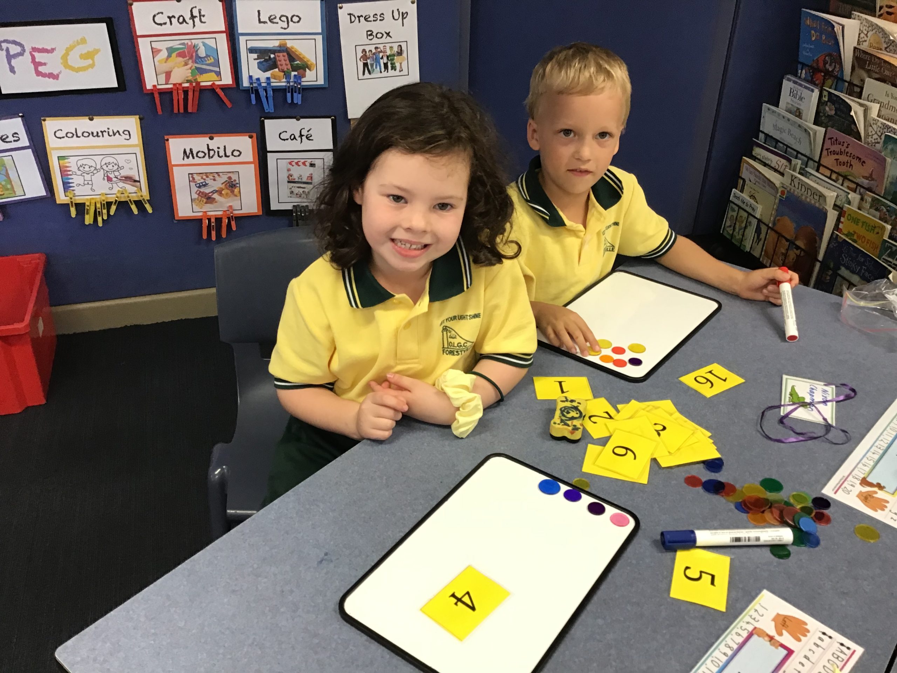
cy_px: 336
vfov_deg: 45.4
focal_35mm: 31
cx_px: 448
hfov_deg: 58.4
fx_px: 803
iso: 100
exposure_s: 1/33
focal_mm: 3.3
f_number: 2.4
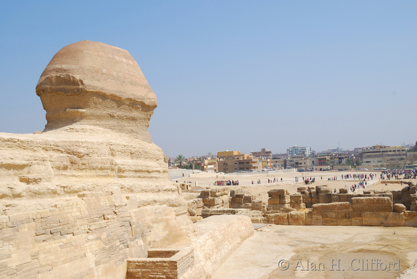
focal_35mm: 39
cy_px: 140
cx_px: 208
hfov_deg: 49.5
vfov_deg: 34.3
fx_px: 452
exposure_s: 1/200
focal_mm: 26
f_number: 11
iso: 100
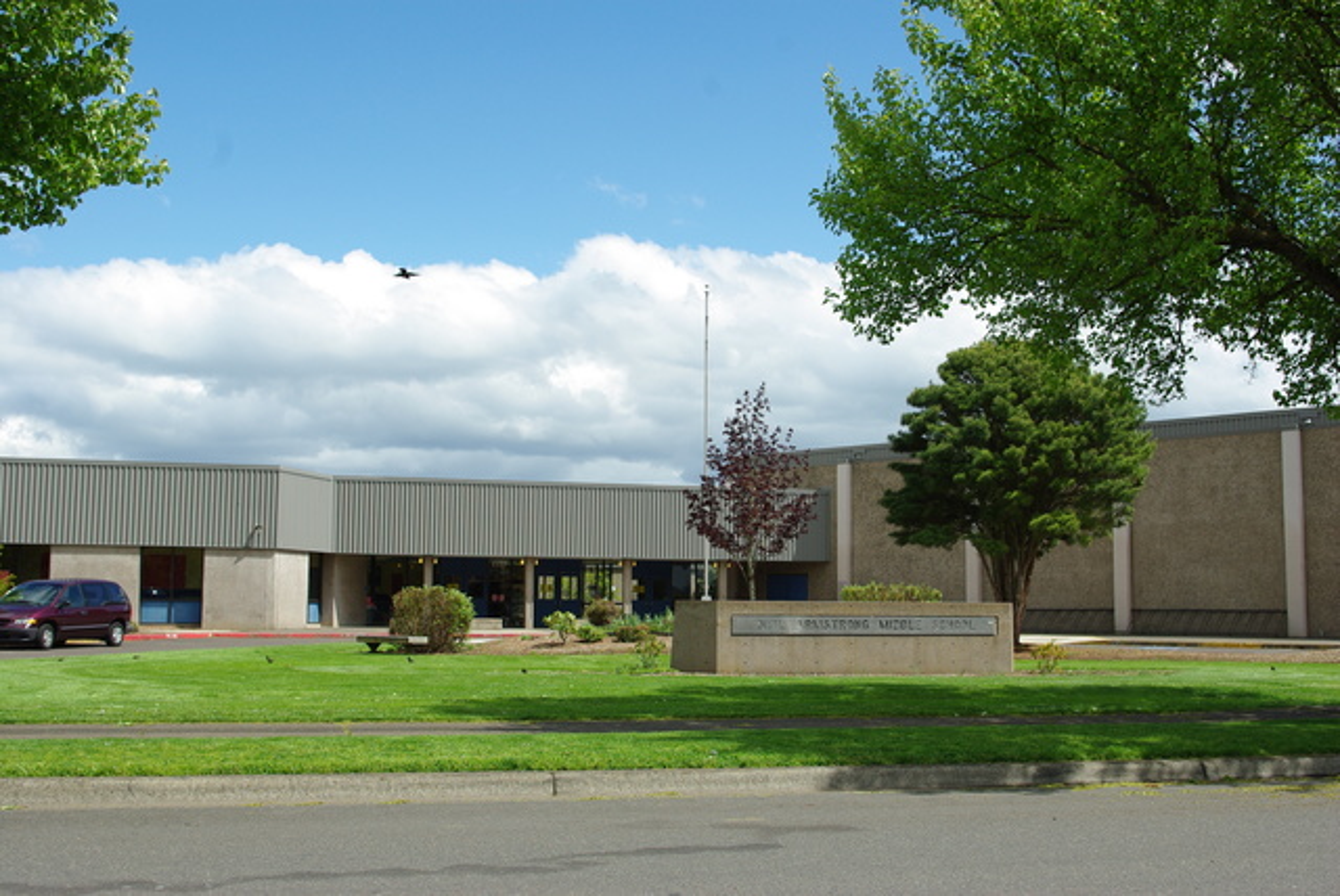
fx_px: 1565
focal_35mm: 42
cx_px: 670
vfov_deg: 32.0
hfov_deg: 46.4
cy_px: 448
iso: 100
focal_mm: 28.13
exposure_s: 1/350
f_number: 8
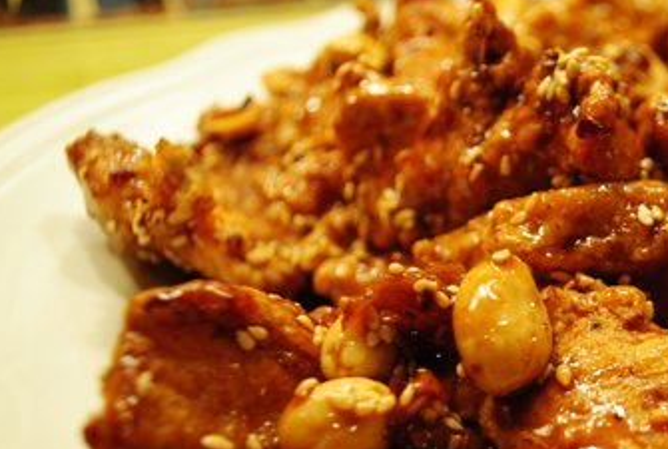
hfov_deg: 30.5
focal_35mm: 63
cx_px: 596
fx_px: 1172
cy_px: 344
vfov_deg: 21.5
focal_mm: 22
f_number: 3.8
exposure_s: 1/20
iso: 400
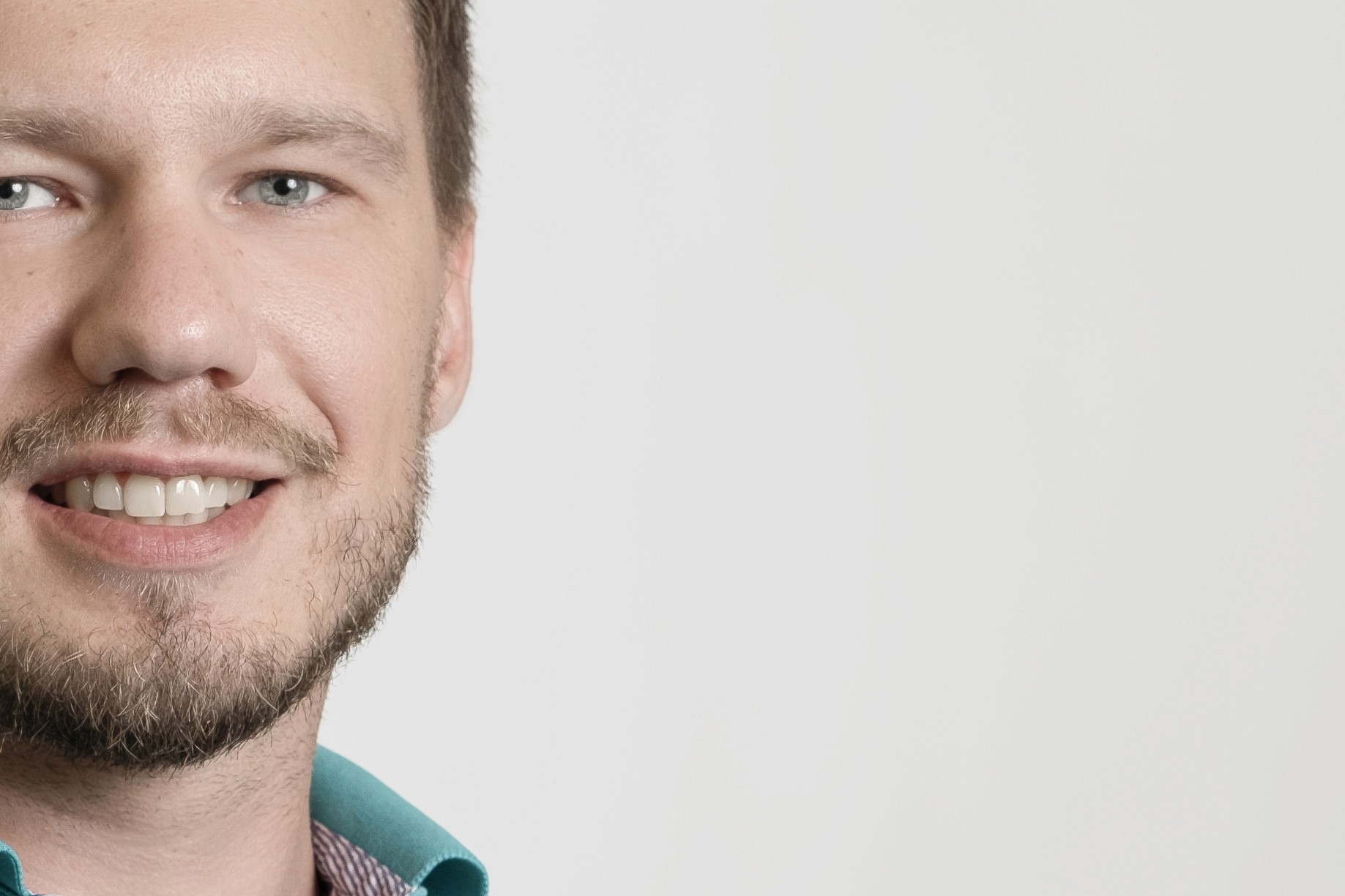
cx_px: 41
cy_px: 913
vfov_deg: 3.1
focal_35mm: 441
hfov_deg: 4.7
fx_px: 16472
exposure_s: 1/125
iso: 100
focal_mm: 90
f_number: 4
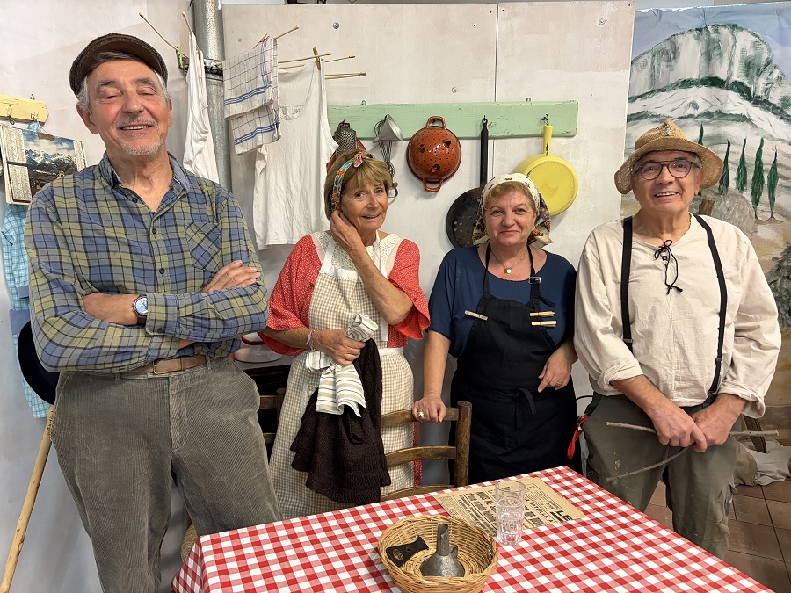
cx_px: 396
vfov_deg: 53.1
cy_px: 296
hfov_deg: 67.3
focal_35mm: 26
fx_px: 594
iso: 320
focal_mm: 5.96
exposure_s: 1/50
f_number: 1.6
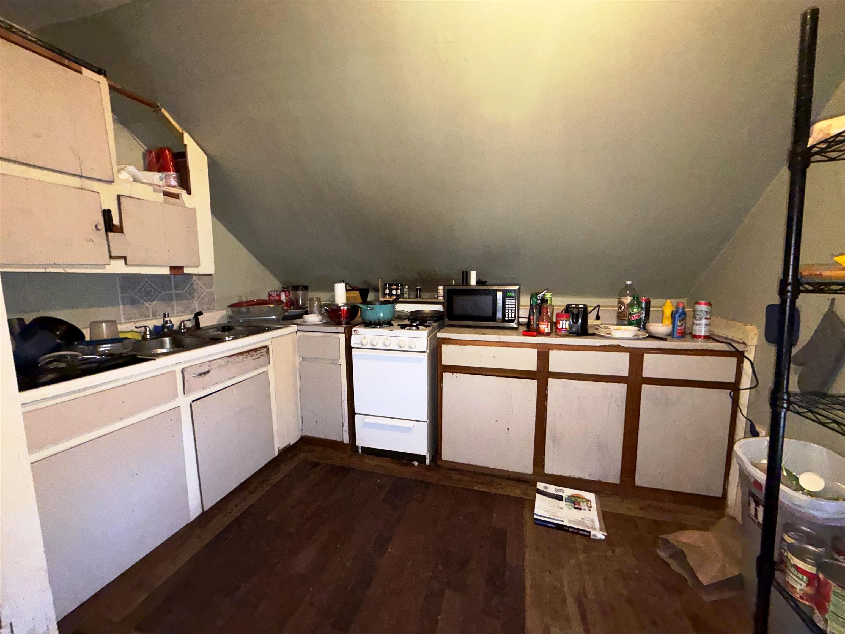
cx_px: 422
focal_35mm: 14
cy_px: 317
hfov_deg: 102.1
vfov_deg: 85.7
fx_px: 342
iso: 400
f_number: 2.2
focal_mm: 2.22
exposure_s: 1/60
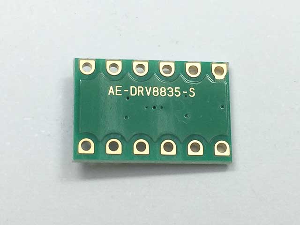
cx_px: 150
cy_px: 112
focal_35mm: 29
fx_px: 251
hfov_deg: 61.7
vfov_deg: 48.2
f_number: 2.2
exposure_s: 1/444
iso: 32
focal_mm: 4.15
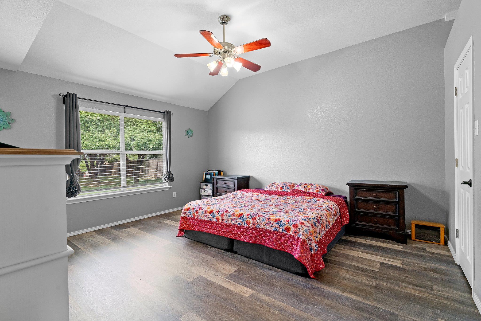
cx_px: 240
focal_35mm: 16
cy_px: 160
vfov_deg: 73.8
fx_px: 214
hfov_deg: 96.7
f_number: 8
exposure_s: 1/13
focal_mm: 16
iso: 2000
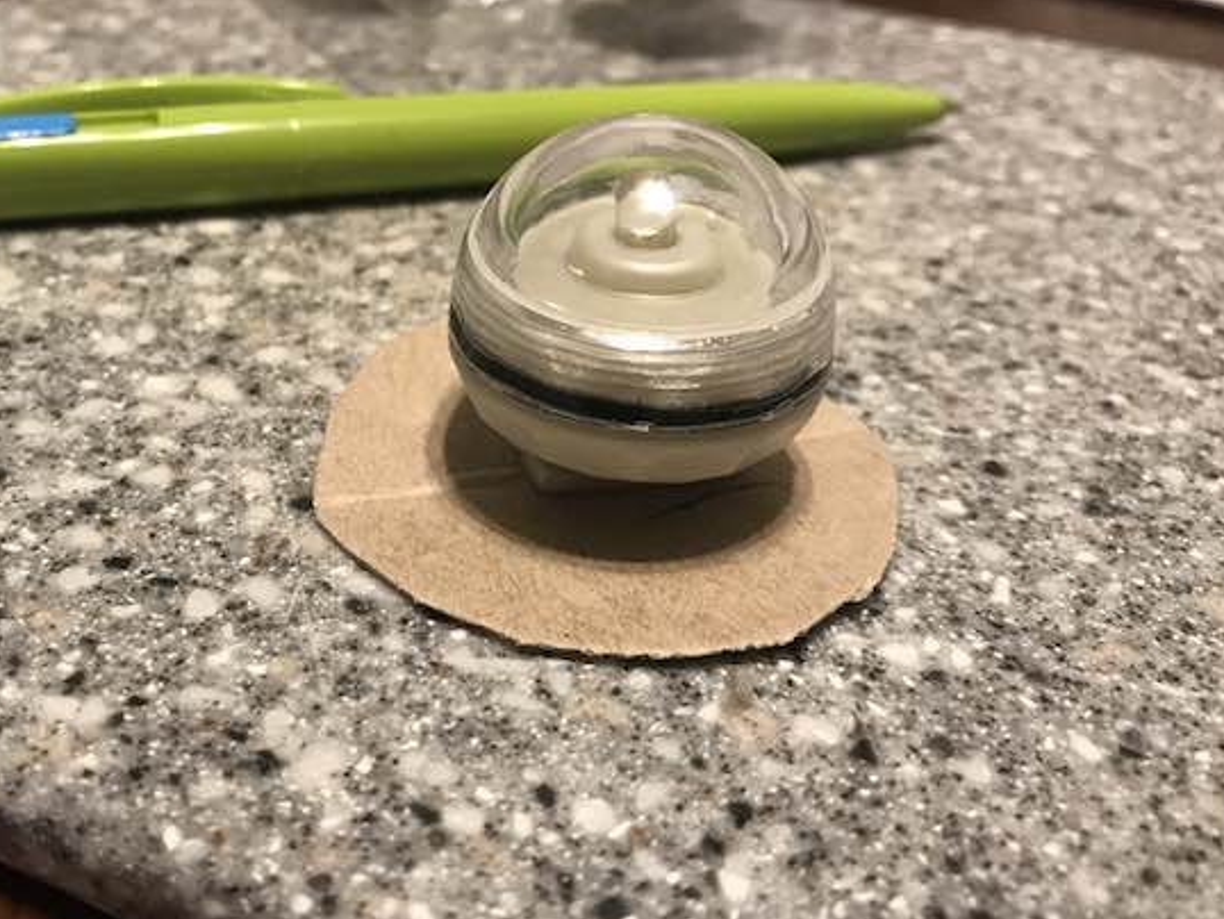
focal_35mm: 39
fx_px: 1380
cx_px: 391
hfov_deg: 46.9
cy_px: 376
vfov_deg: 36.7
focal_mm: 3.99
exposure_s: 1/15
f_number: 1.8
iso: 50
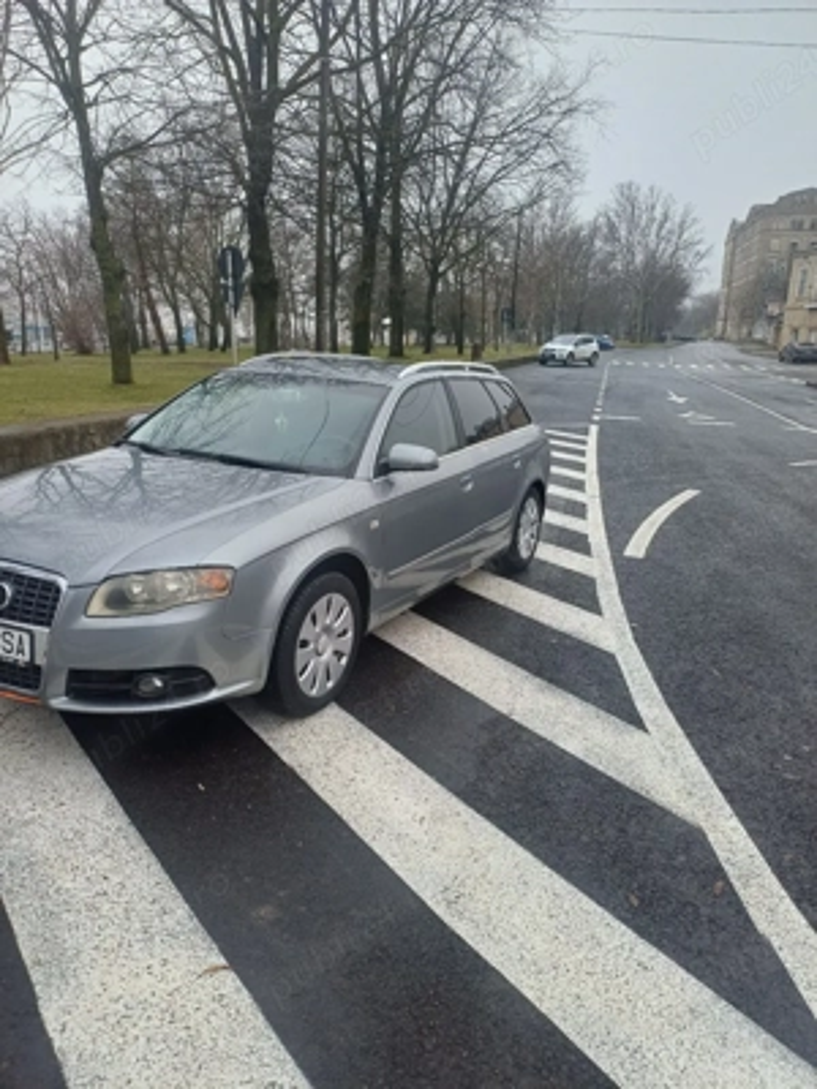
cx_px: 408
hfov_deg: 54.9
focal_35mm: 25
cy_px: 544
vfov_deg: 69.4
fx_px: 787
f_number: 1.8
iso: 50
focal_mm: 4.65
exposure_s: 1/370
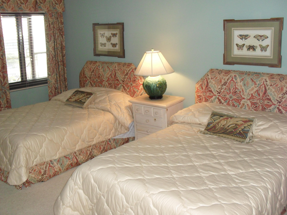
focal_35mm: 38
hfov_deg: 49.0
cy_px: 98
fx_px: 315
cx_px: 141
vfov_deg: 37.7
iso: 240
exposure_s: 1/45
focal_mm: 6.3
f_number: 3.2
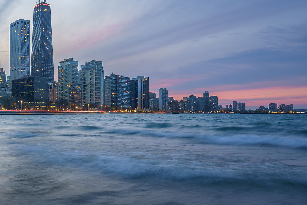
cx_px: 62
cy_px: 116
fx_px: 341
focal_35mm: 40
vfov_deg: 33.4
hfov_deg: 46.0
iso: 100
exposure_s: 3.2
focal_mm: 20
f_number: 11
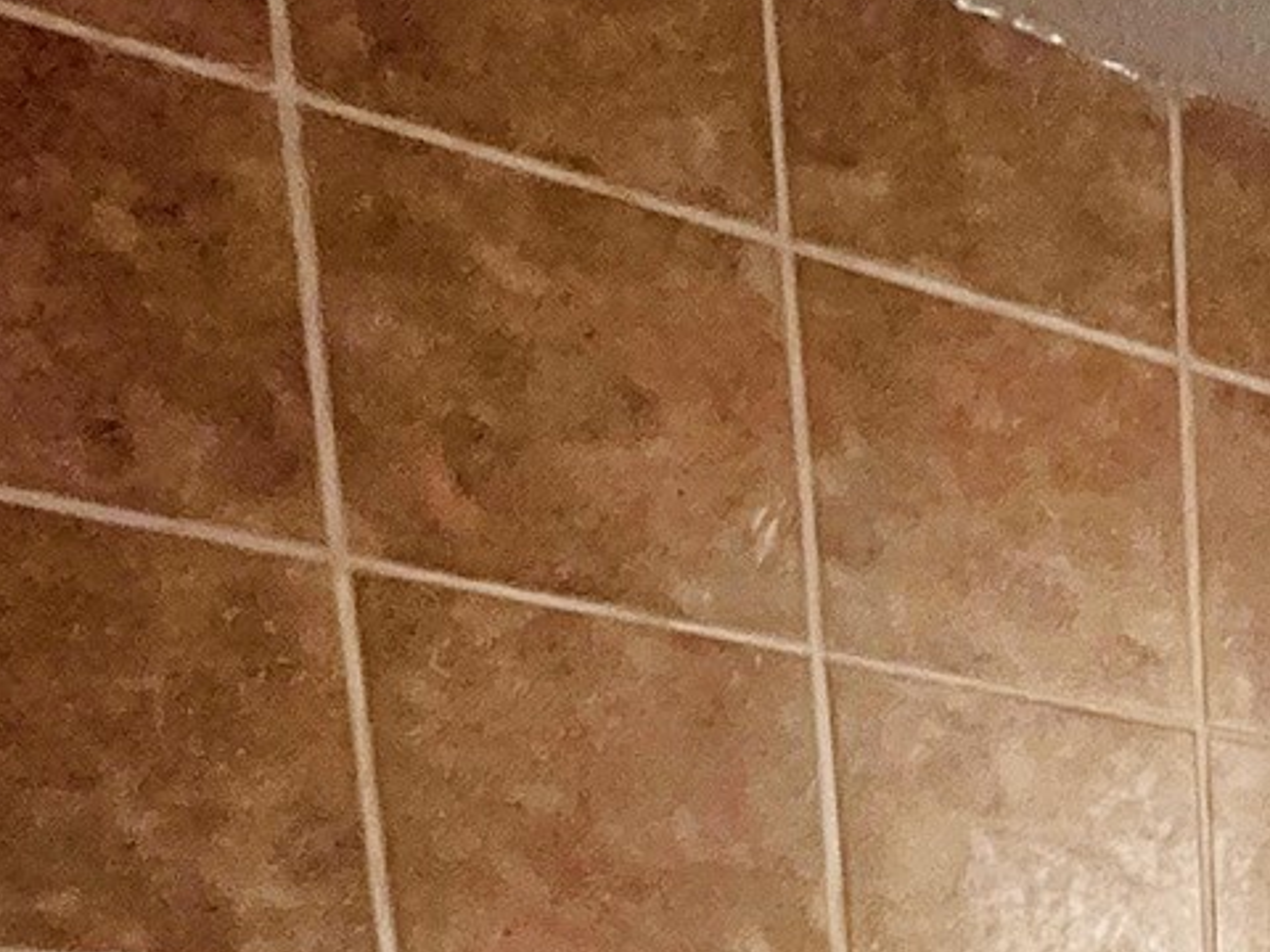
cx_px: 2096
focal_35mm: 52
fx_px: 1908
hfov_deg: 24.3
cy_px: 1692
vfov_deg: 20.4
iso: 1000
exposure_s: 1/40
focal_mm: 1.6
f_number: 1.8
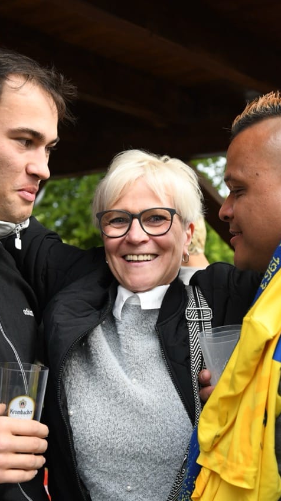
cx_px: 182
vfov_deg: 36.6
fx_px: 756
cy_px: 252
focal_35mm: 57
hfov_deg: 21.0
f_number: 4
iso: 1250
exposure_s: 1/1000
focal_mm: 36
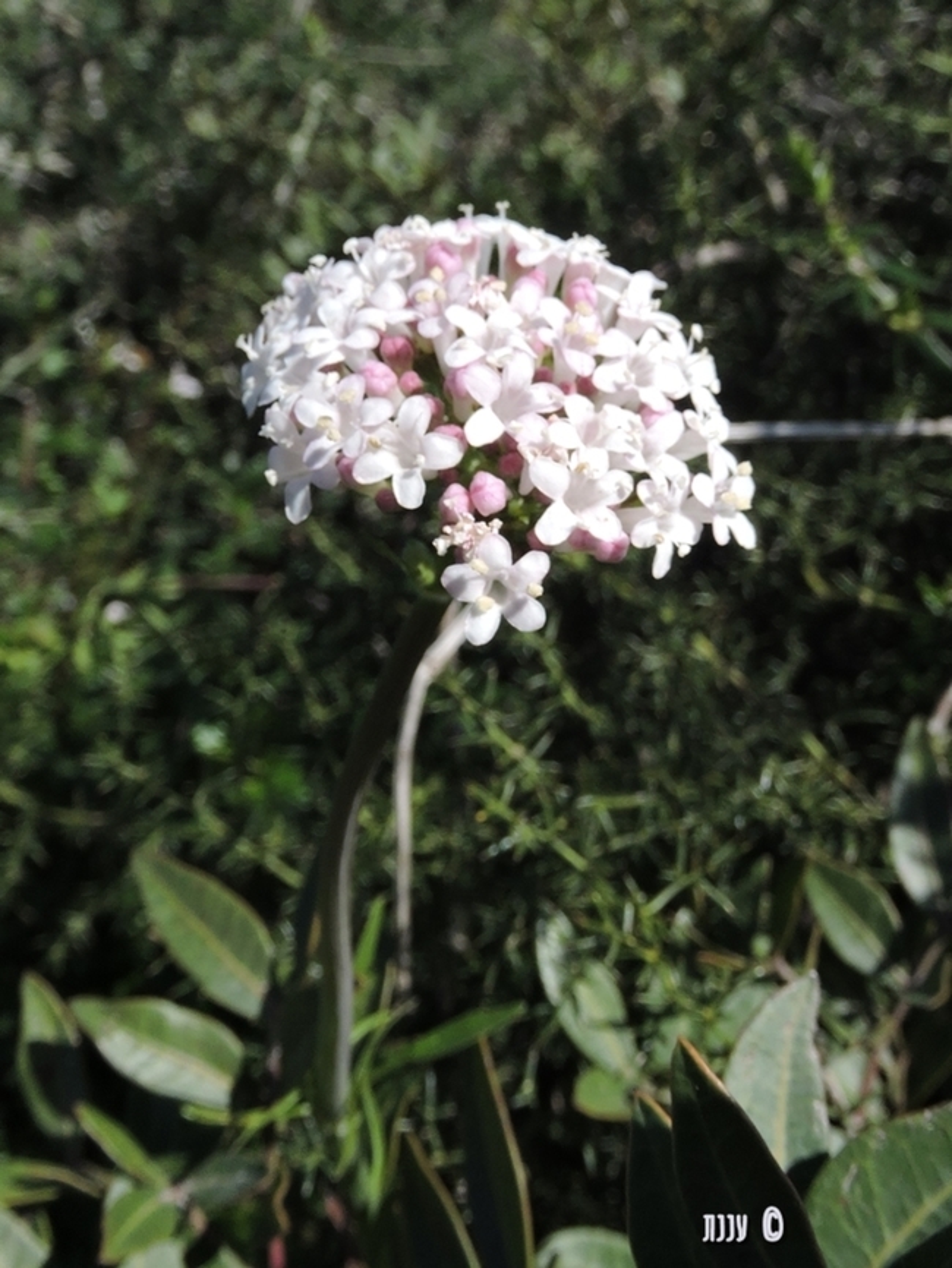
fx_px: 880
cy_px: 634
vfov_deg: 71.6
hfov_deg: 56.8
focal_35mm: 24
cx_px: 476
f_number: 3.8
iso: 100
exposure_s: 1/1250
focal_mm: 4.3
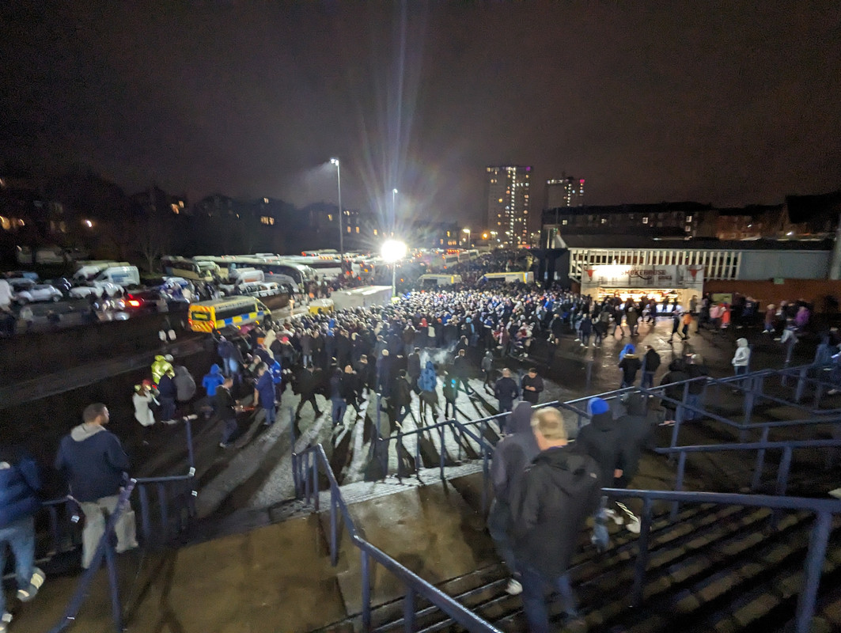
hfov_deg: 94.4
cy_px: 316
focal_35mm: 16
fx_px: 389
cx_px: 420
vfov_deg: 78.2
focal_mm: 2.35
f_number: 2.2
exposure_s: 1/23.8
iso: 514
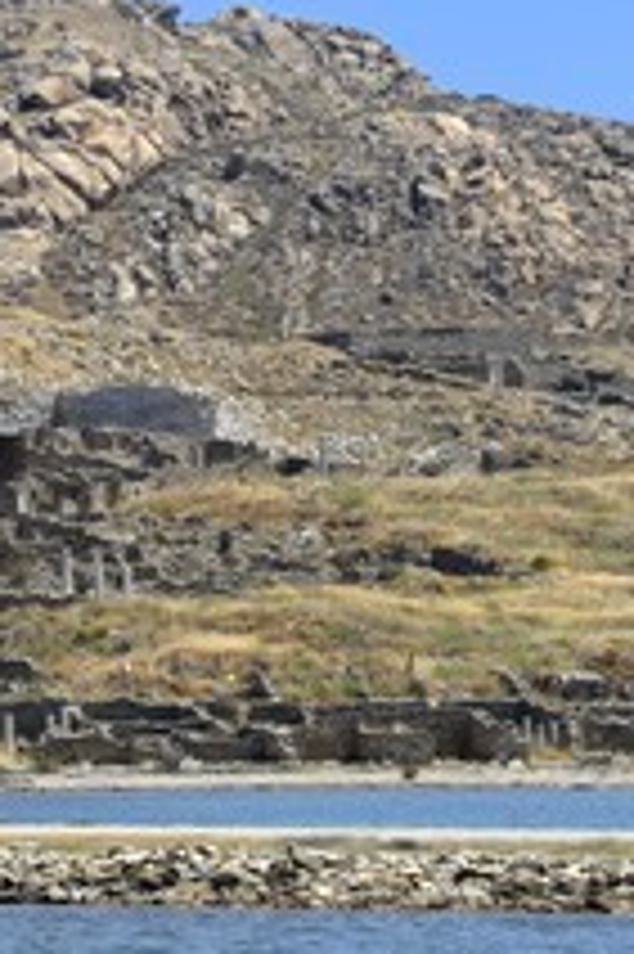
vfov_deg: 8.3
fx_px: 6562
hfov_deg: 5.5
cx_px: -139
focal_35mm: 248
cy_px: 400
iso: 200
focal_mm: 125
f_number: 10
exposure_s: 1/320
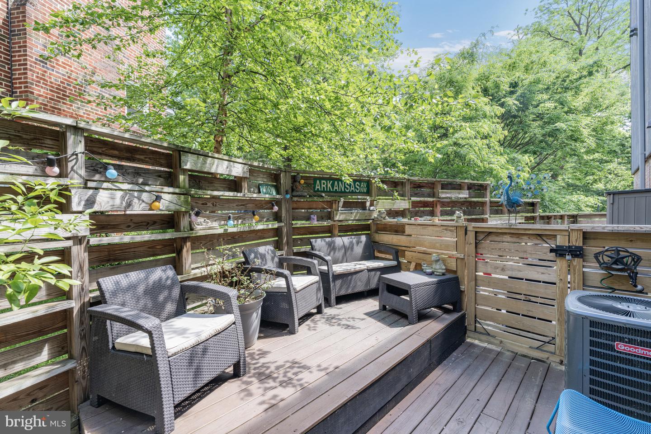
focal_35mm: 16
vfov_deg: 72.1
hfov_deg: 95.0
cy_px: 217
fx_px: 298
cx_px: 326
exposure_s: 1/80
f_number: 8
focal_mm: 16.5
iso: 200
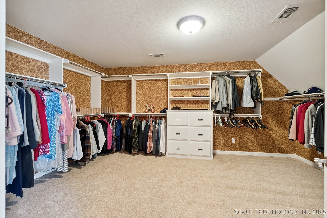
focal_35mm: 15
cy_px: 109
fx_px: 136
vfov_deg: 77.3
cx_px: 164
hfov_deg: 100.4
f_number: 6.3
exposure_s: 1/6
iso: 200
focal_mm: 10
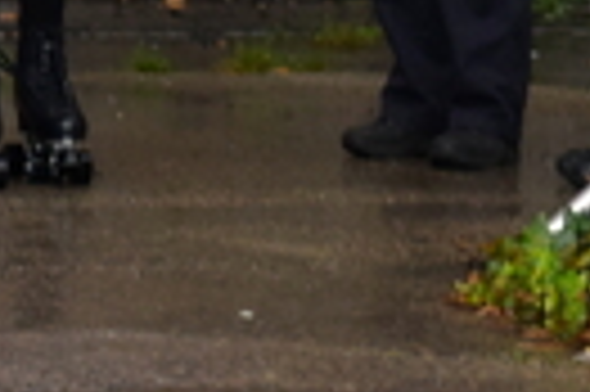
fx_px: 5189
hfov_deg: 6.4
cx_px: -261
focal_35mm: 317
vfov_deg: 4.3
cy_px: -437
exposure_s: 1/60
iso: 900
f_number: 5
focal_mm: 46
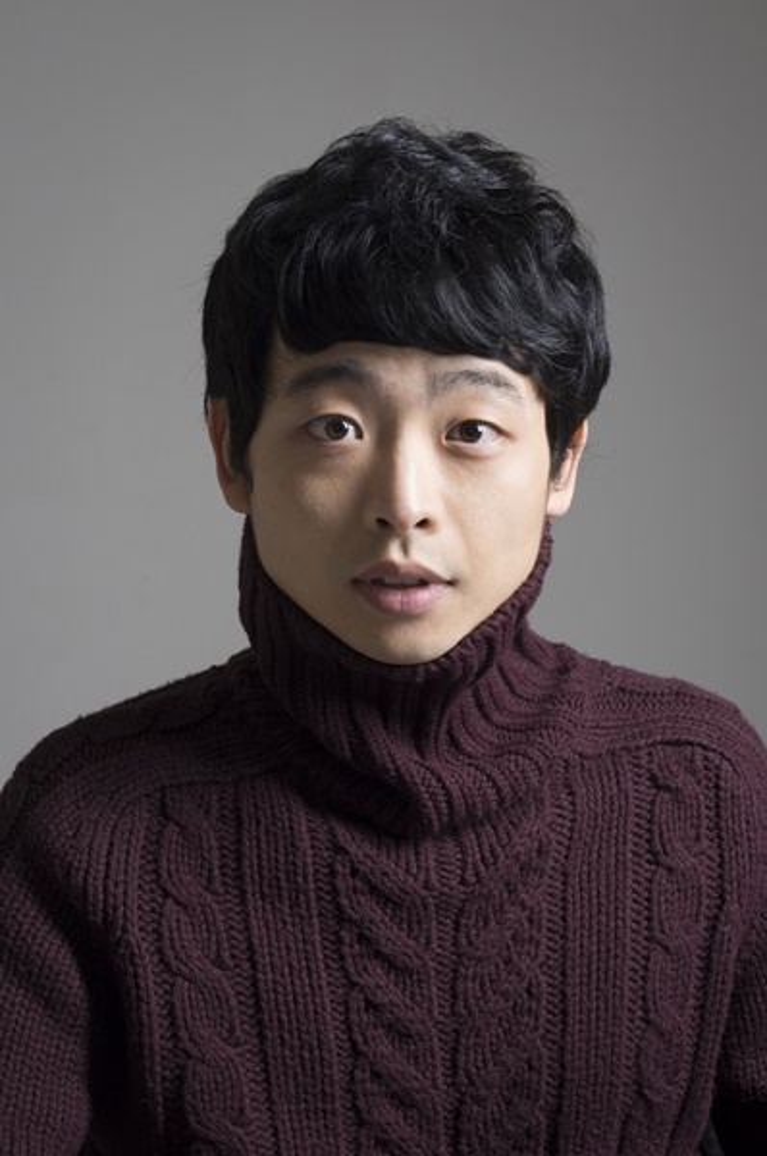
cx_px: 384
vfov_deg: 28.9
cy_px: 578
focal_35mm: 70
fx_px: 2245
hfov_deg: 19.4
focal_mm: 46
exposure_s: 1/125
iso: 200
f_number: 12
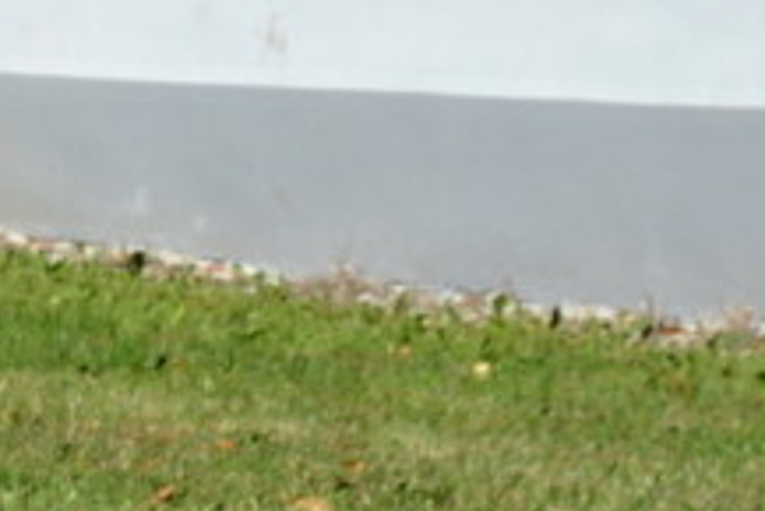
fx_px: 4508
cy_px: 522
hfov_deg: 9.1
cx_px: -828
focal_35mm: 212
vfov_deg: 6.5
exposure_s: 1/400
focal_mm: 30
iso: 100
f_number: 7.1
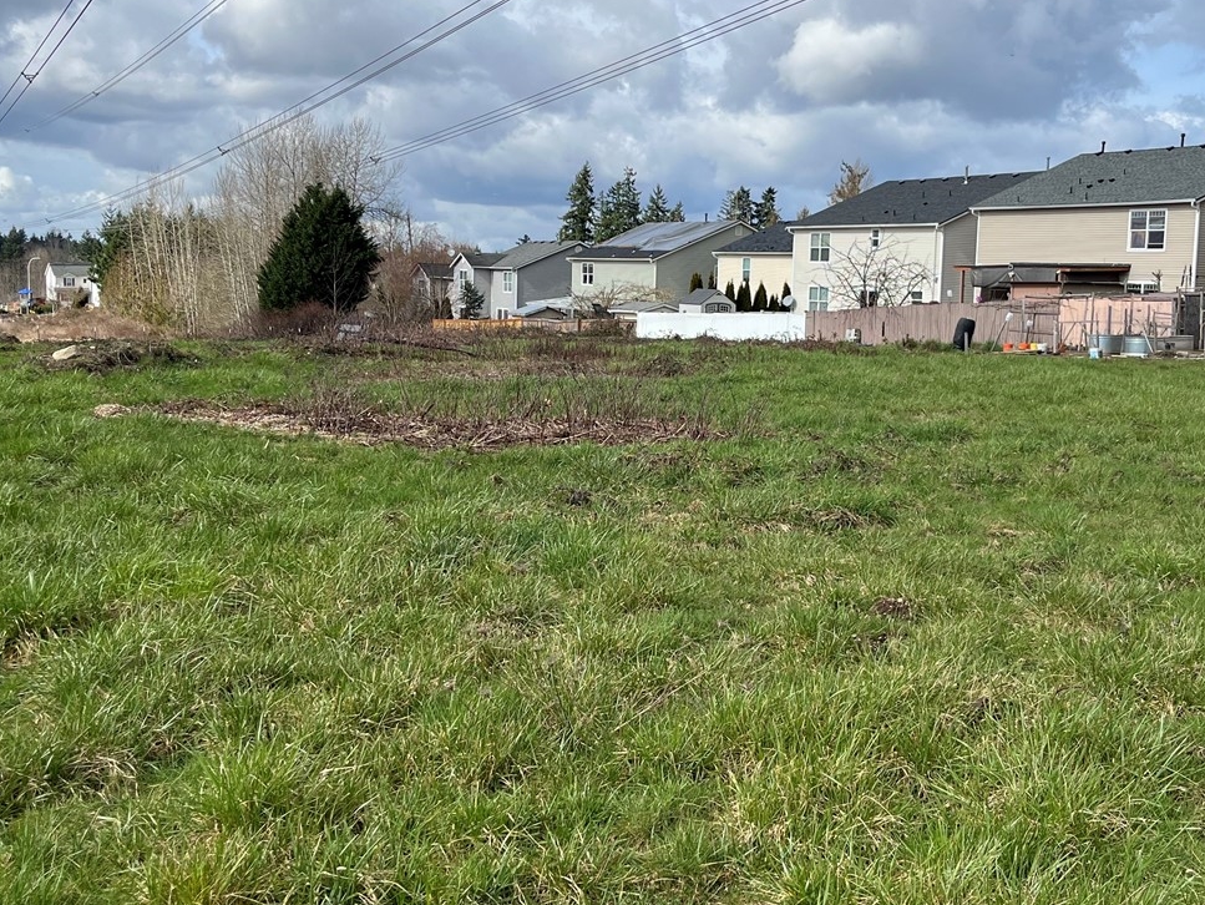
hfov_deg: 43.6
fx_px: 1497
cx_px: 717
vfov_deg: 33.6
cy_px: 431
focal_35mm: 43
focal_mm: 5.1
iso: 50
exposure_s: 1/3413
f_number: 1.6
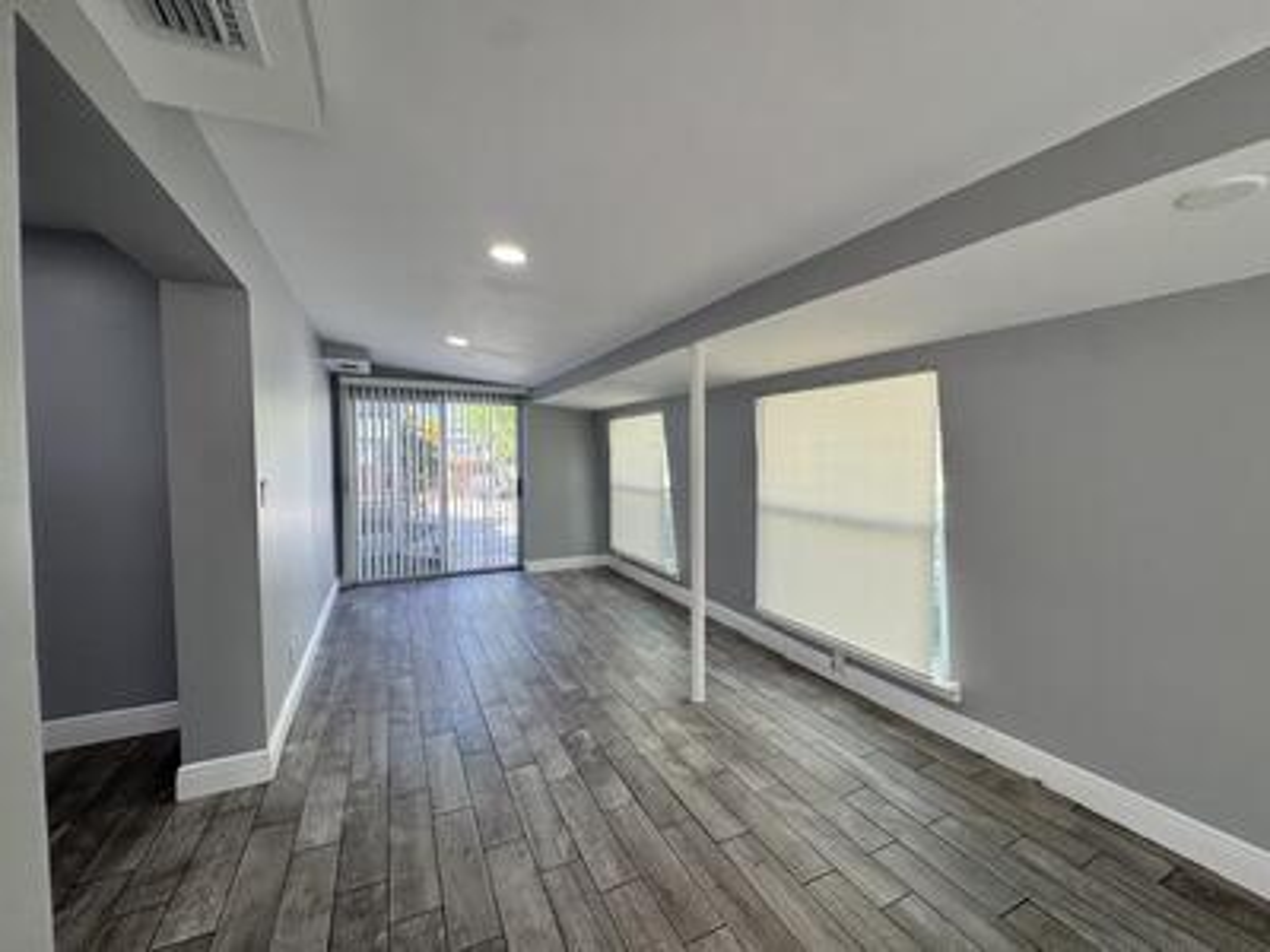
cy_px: 476
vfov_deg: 85.7
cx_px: 635
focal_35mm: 14
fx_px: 514
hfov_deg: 102.1
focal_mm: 2.22
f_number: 2.2
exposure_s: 1/120
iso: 50
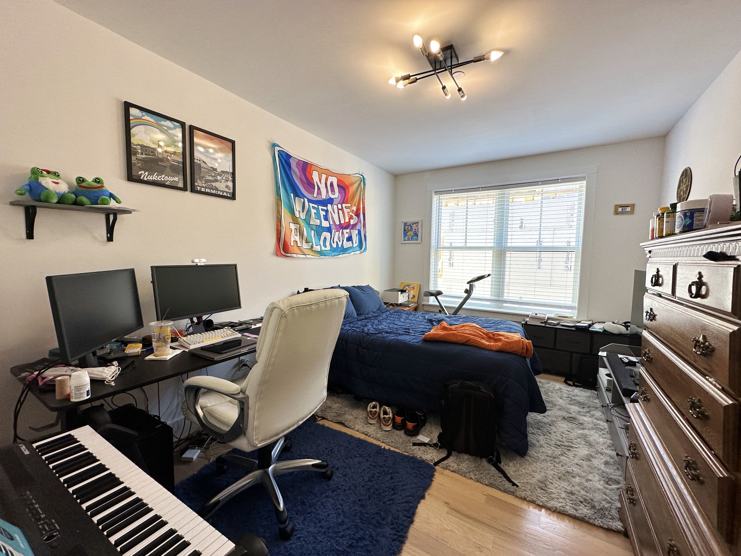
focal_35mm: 14
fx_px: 300
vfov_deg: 85.7
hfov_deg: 102.1
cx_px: 370
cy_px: 278
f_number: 2.2
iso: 125
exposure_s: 1/125
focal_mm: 2.22
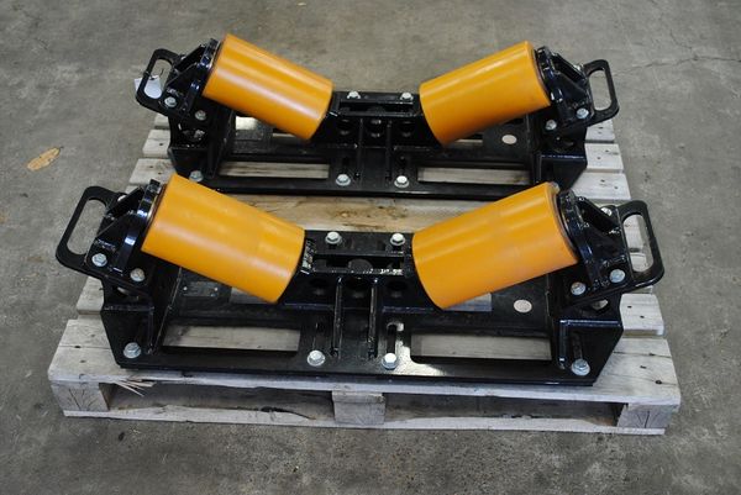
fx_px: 896
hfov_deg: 44.9
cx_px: 370
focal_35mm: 44
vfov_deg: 30.9
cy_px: 248
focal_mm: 29
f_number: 4.5
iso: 220
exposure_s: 1/30
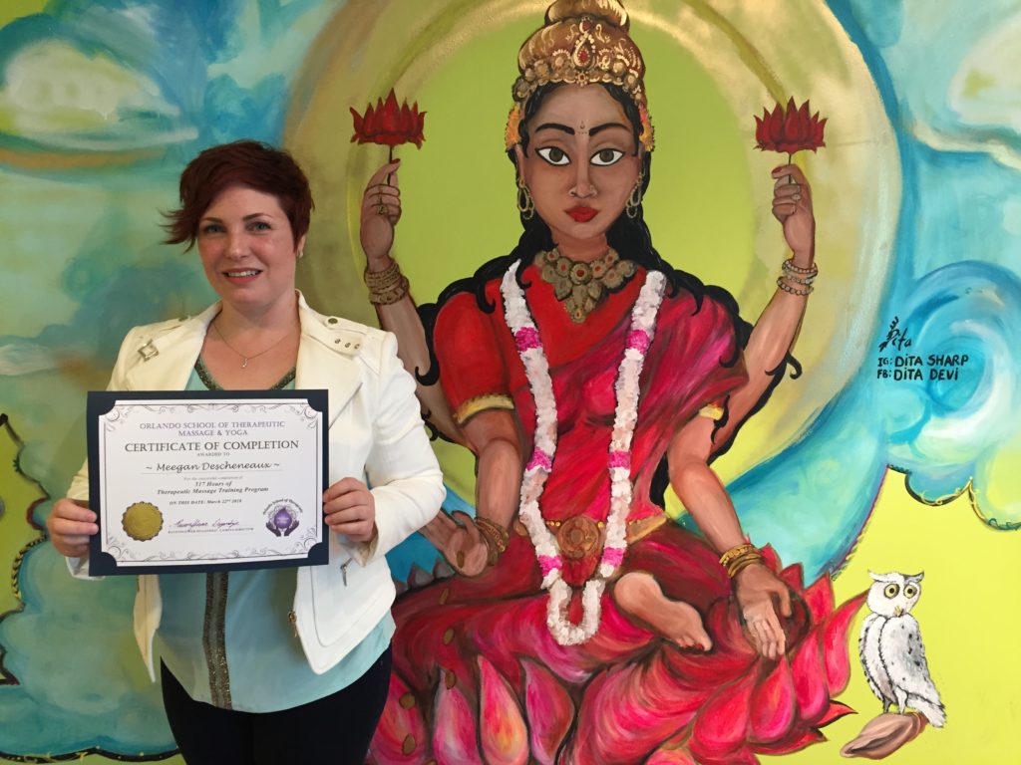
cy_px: 382
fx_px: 855
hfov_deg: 61.7
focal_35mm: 29
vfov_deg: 48.2
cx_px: 510
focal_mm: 4.15
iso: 125
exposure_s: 1/30
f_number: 2.2
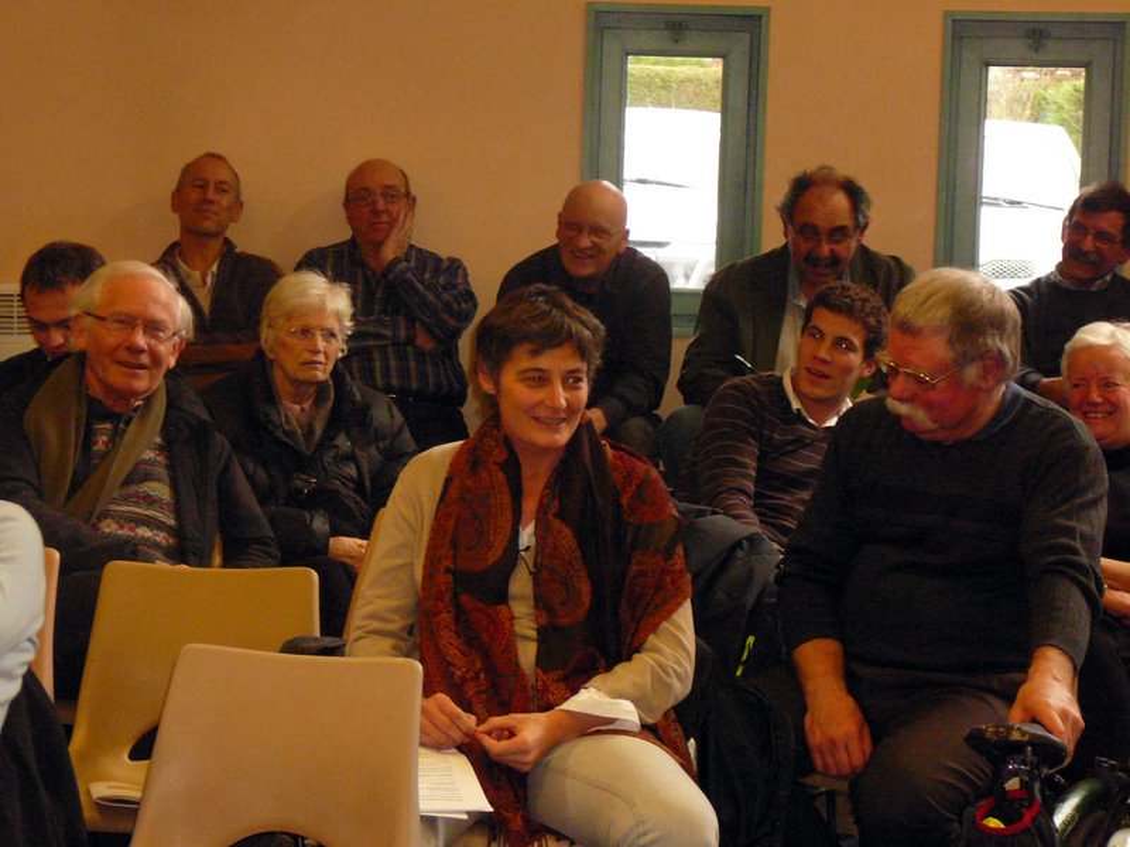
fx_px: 3101
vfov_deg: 15.6
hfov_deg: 20.7
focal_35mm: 95
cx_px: 565
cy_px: 424
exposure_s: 1/30
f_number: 3.9
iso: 400
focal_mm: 14.1
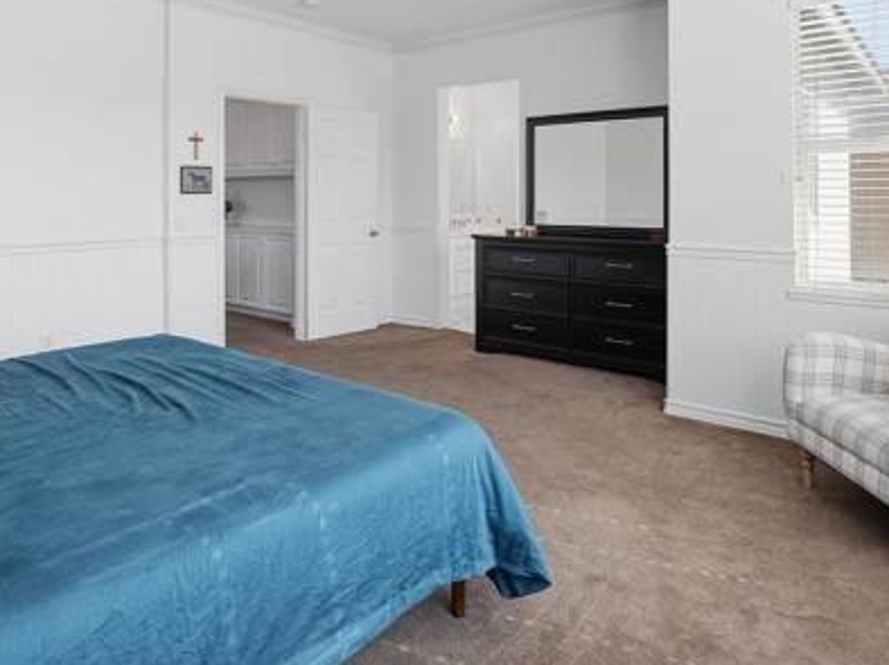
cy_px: 197
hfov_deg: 69.4
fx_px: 642
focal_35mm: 25
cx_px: 447
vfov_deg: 53.2
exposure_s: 1/15
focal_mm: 16
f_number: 6.3
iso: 100
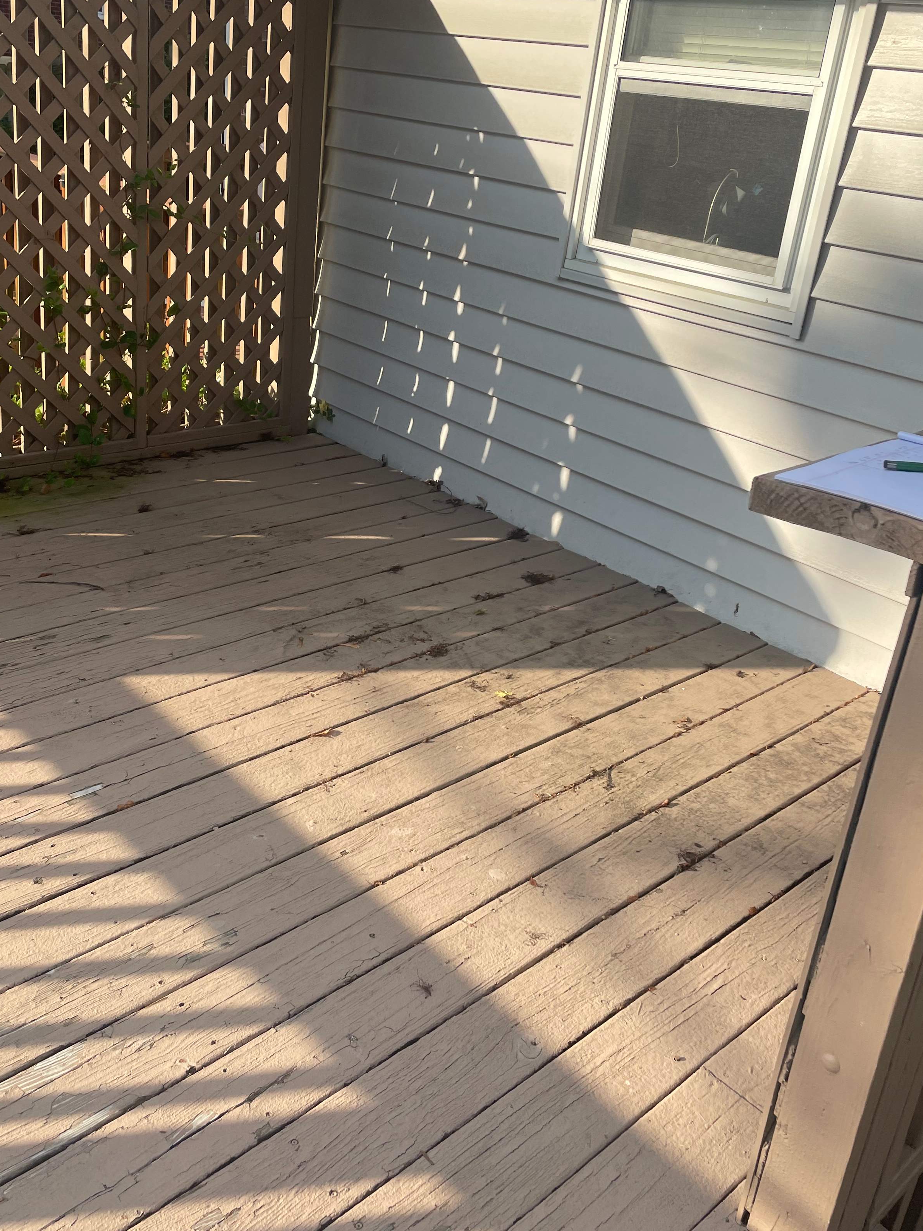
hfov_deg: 42.8
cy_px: 543
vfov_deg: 55.2
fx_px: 1173
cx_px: 397
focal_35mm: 33
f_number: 1.6
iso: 32
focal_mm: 4.2
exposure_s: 1/1531
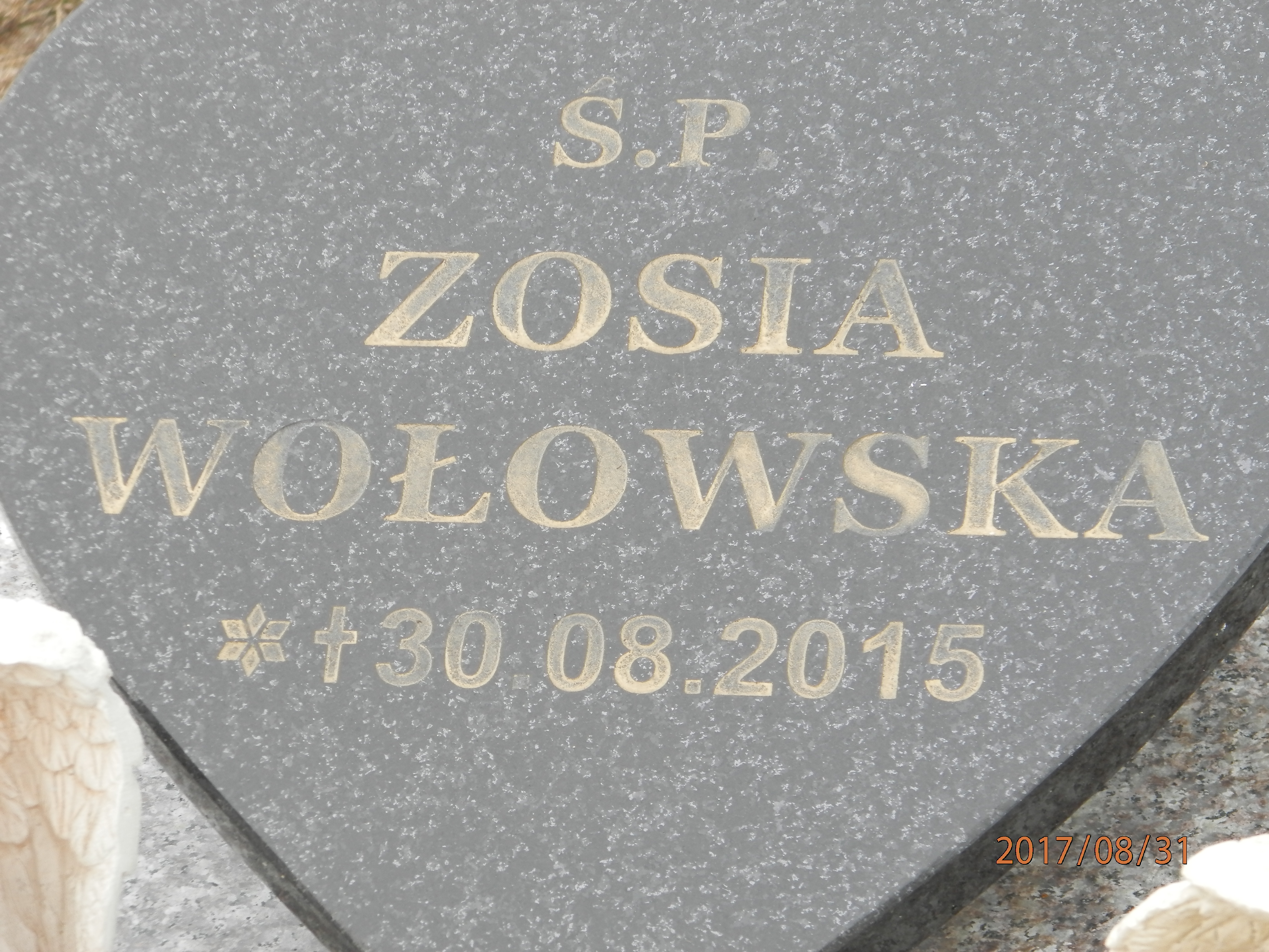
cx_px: 634
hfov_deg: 8.8
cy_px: 476
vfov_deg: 6.6
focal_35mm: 224
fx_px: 8212
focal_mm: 40
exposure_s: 1/100
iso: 100
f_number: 5.4
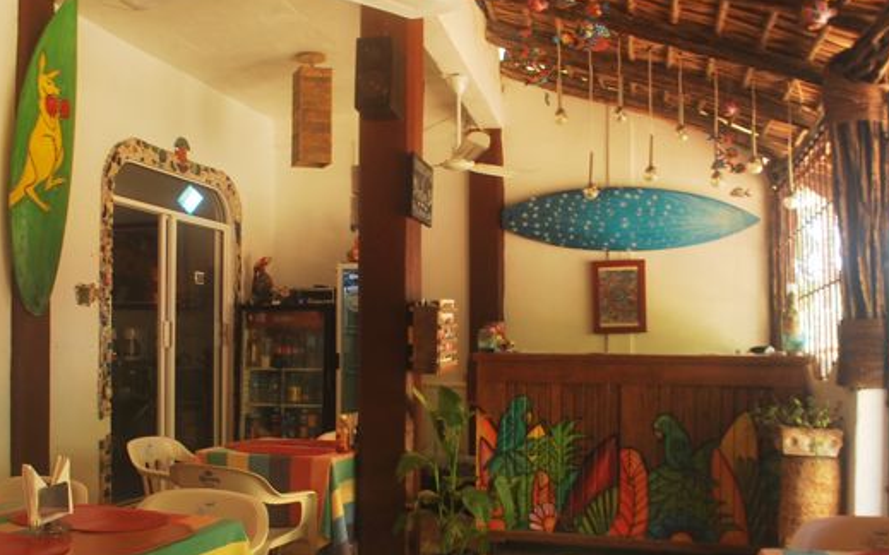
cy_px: 323
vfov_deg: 37.2
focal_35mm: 34
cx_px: 418
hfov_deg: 56.7
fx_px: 823
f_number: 13
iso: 200
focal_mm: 18
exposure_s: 1/6
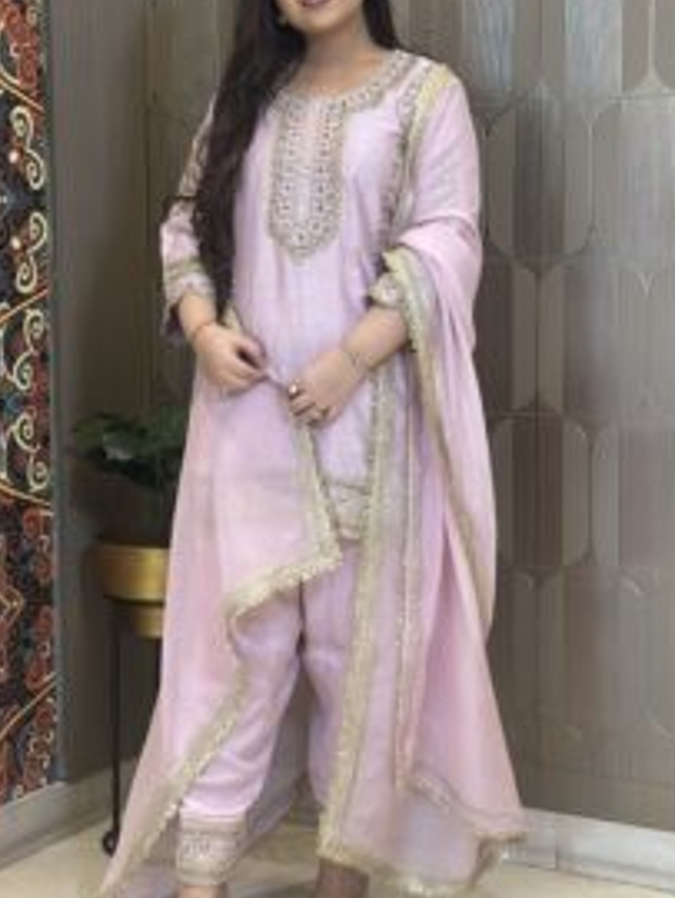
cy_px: 379
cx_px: 256
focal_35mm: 71
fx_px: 1843
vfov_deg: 27.3
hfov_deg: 20.7
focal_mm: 6.86
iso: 200
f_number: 1.78
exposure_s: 1/100
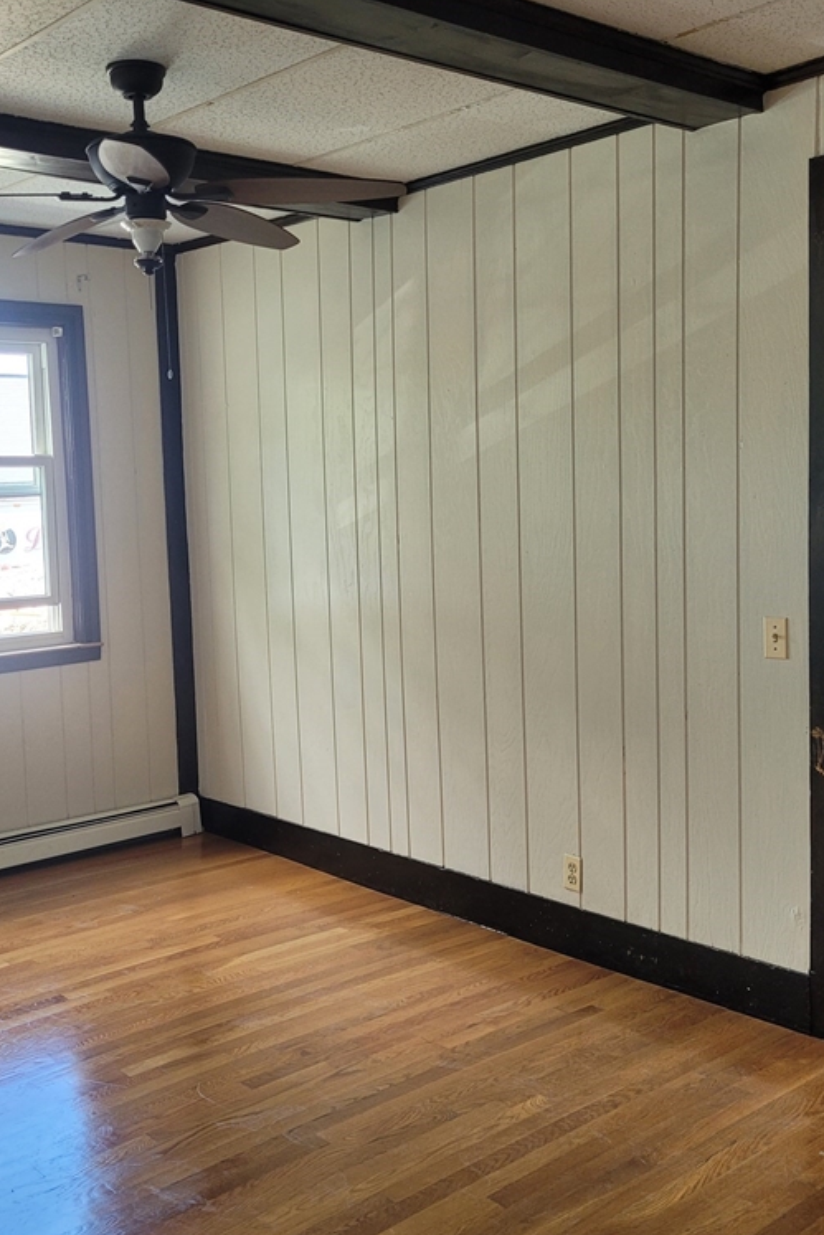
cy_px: 626
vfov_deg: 51.9
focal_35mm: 37
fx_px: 1270
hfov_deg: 35.9
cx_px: 367
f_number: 1.8
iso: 160
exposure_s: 1/120
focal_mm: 5.4
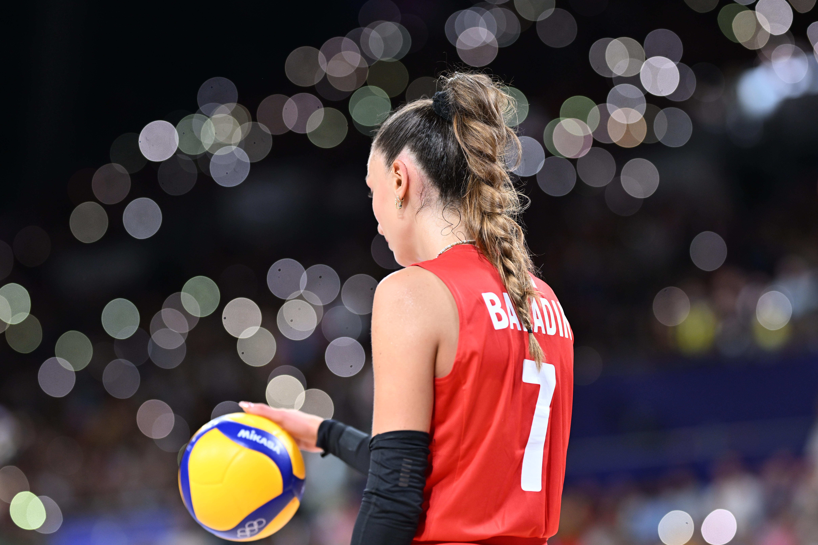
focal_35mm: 135
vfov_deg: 10.2
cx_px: 409
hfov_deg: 15.2
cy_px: 272
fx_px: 3067
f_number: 1.8
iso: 1000
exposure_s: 1/1600
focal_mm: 135
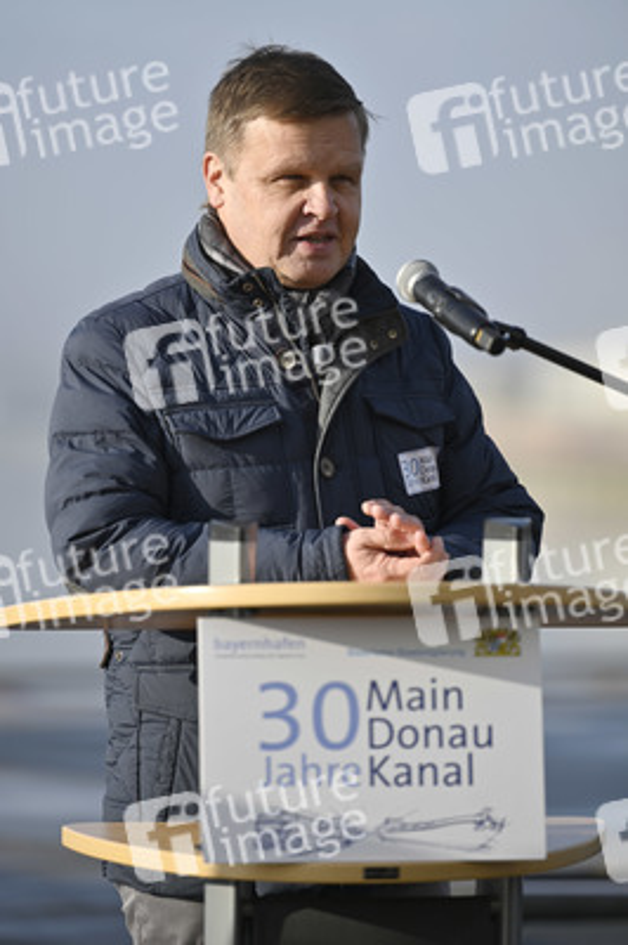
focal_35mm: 200
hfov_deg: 6.9
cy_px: 472
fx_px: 5242
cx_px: 314
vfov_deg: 10.3
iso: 64
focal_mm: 200
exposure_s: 1/1250
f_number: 2.8
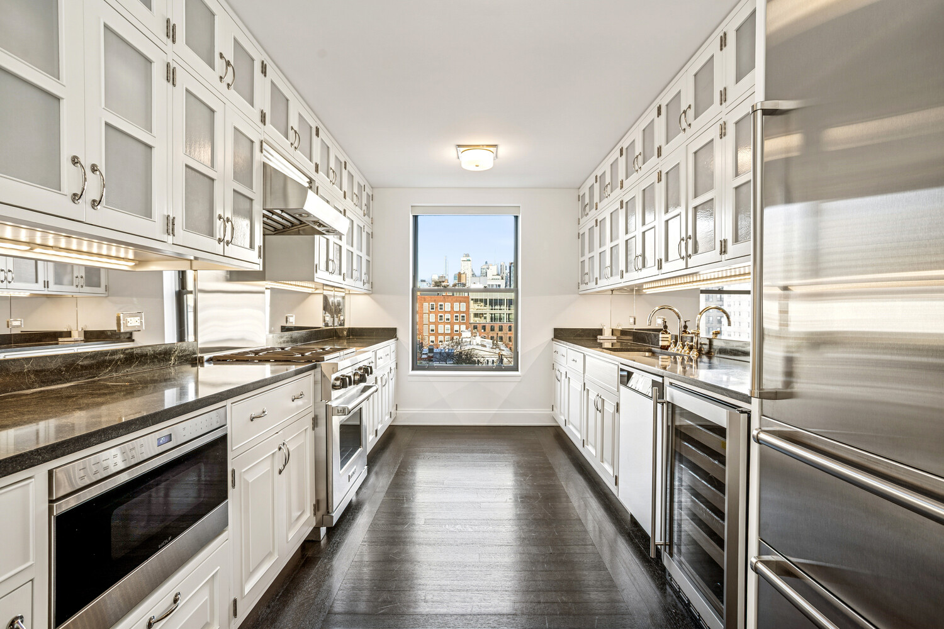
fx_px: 446
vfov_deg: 70.4
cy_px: 314
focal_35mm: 17
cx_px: 472
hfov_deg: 93.3
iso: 100
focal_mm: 17
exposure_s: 1/6
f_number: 8
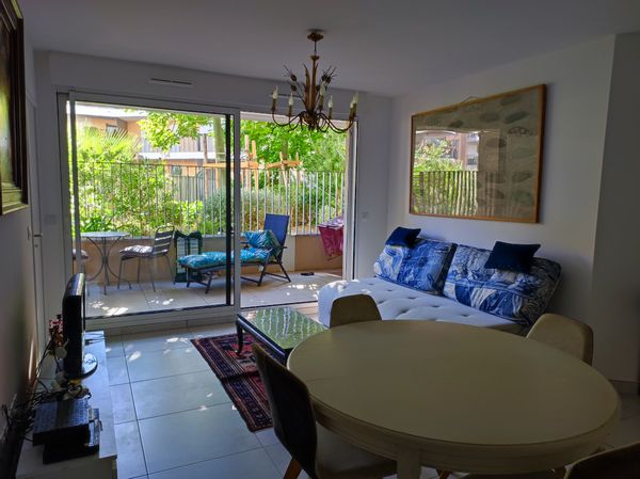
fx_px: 462
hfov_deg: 69.4
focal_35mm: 25
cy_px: 240
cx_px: 320
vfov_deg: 54.8
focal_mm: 4.7
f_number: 1.79
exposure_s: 1/100
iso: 568
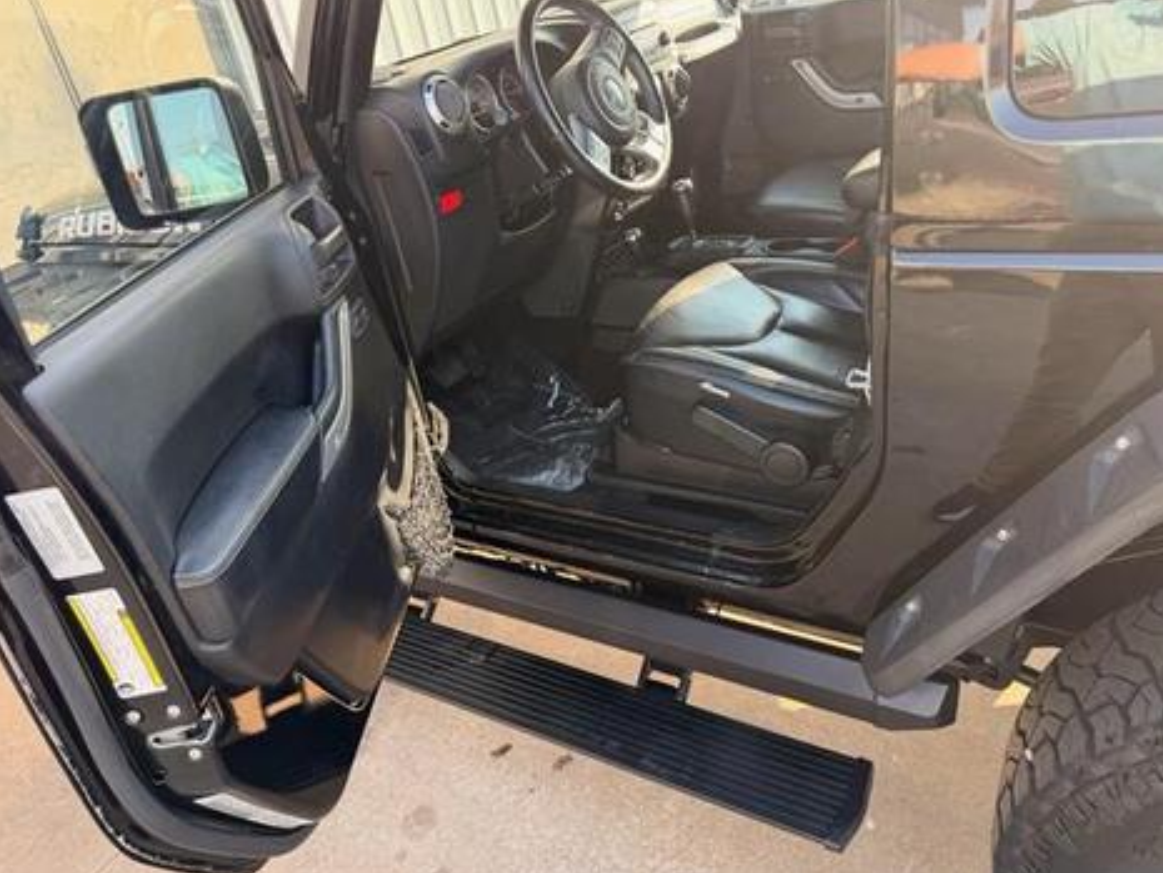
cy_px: 418
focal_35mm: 26
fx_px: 874
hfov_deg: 67.3
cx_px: 583
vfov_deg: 53.1
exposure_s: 1/173
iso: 80
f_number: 1.78
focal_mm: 6.76
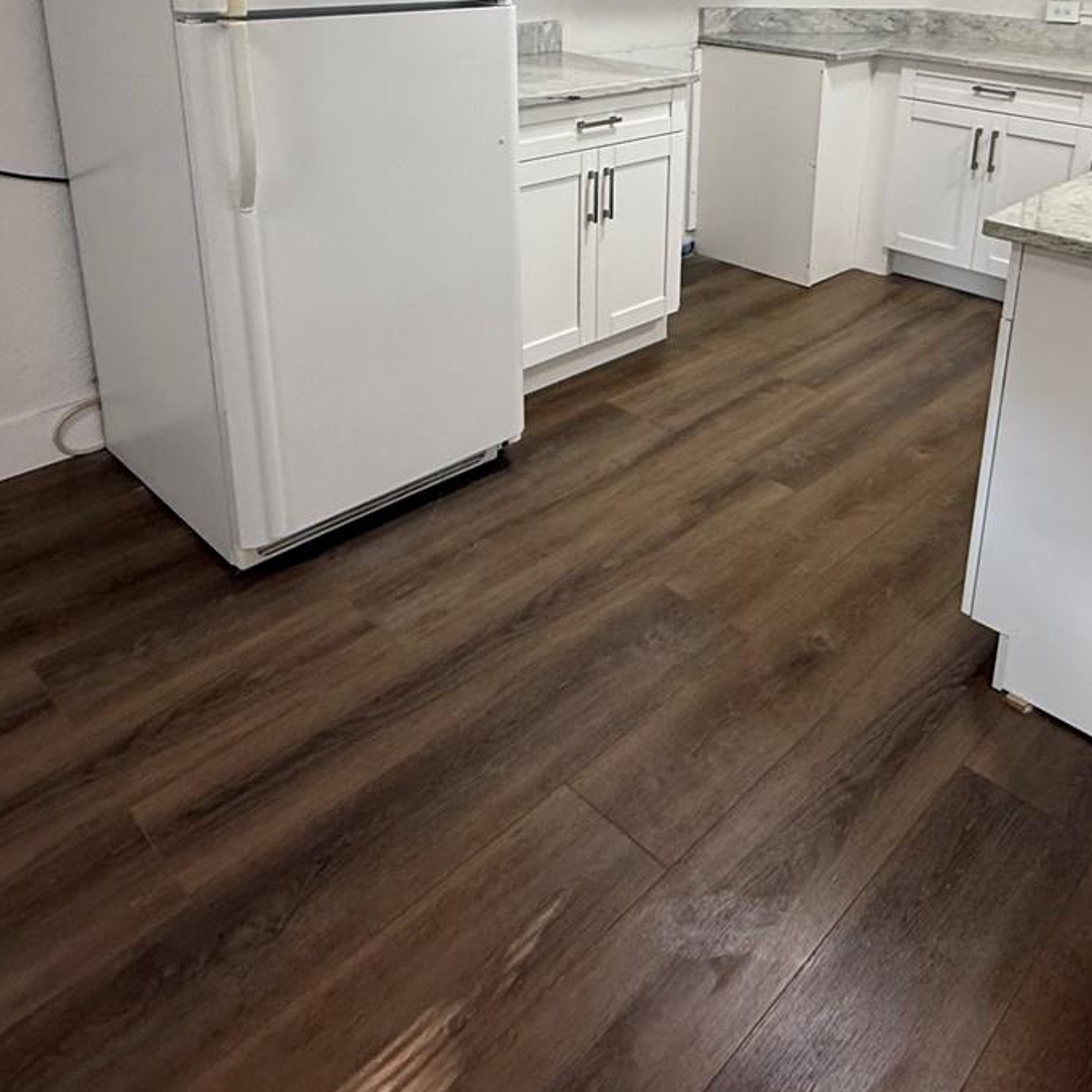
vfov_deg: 52.1
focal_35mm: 29
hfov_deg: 55.2
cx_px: 664
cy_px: 219
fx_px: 1035
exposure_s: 1/120
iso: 200
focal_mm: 2.22
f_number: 2.2
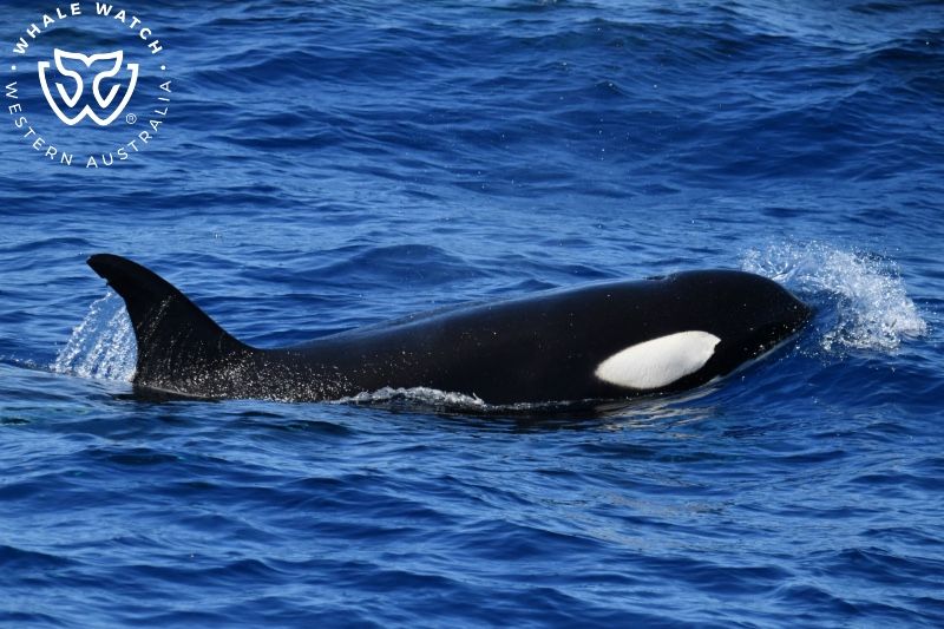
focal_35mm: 380
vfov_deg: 3.6
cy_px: 314
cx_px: 472
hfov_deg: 5.4
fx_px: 9962
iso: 1250
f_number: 6
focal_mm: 380
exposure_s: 1/8000
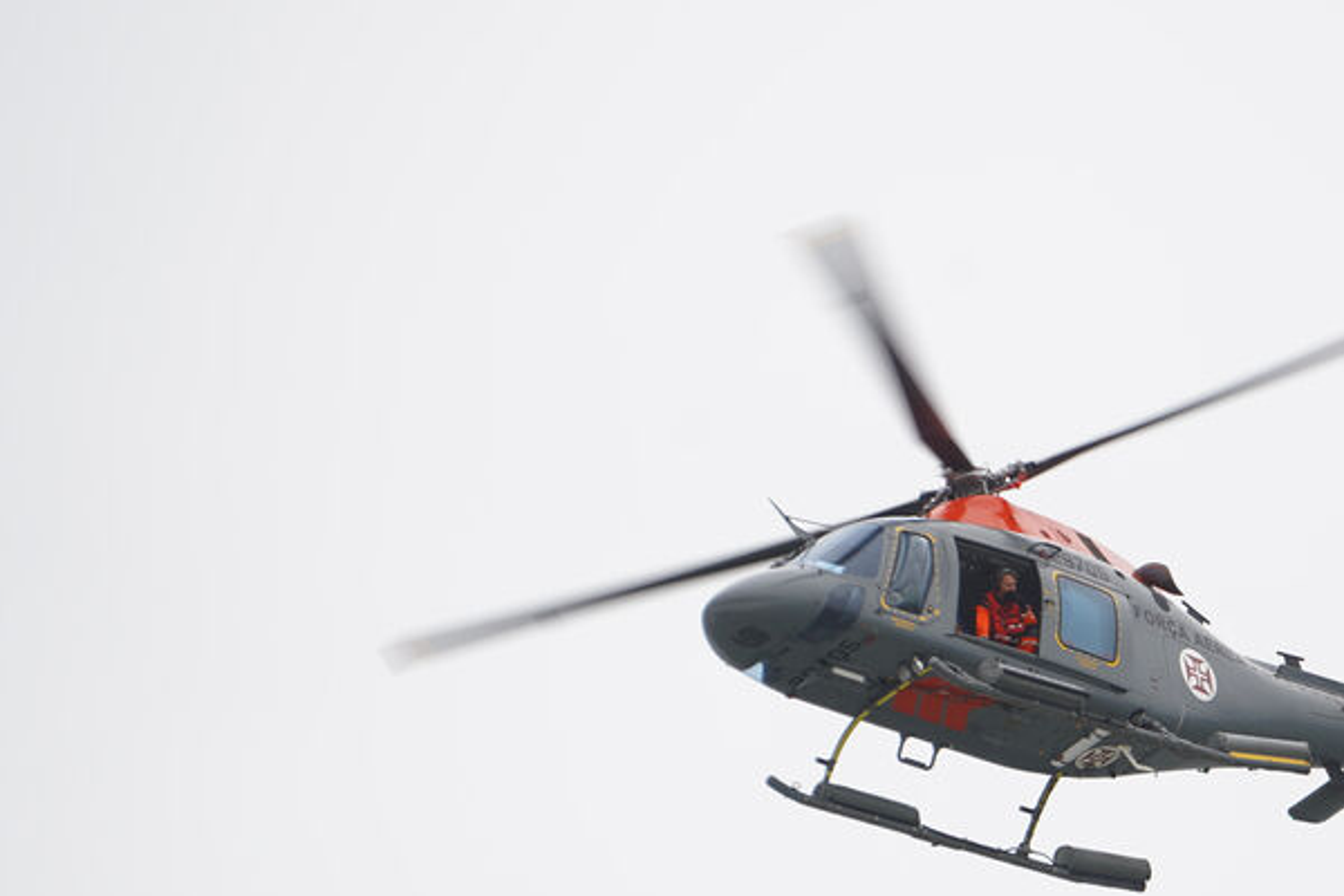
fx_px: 18255
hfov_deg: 4.2
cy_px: 530
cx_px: 972
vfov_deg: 2.8
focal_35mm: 489
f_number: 6.3
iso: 100
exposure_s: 1/320
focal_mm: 210
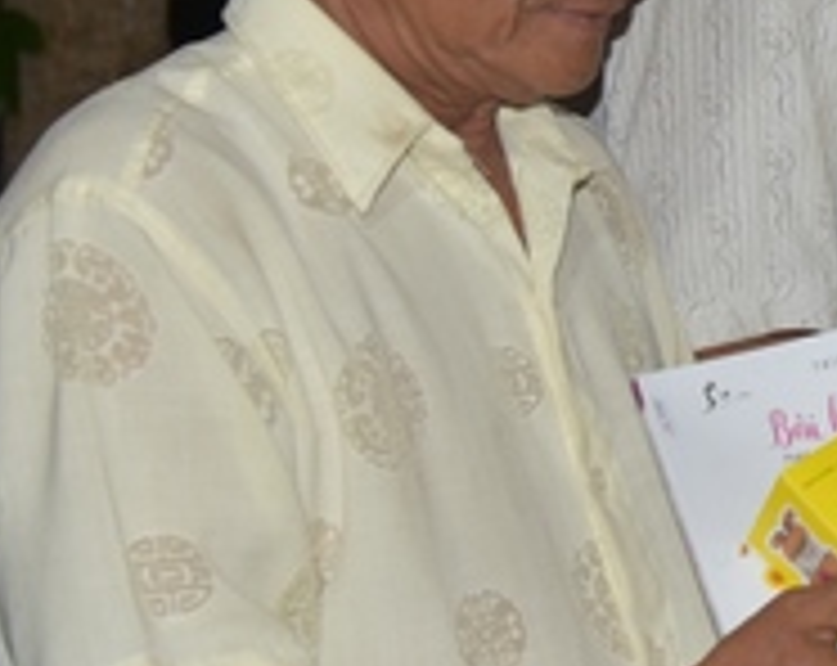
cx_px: 1066
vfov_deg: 12.3
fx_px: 3090
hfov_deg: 14.8
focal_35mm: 125
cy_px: 135
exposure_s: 1/60
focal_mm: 38
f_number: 4.5
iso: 640
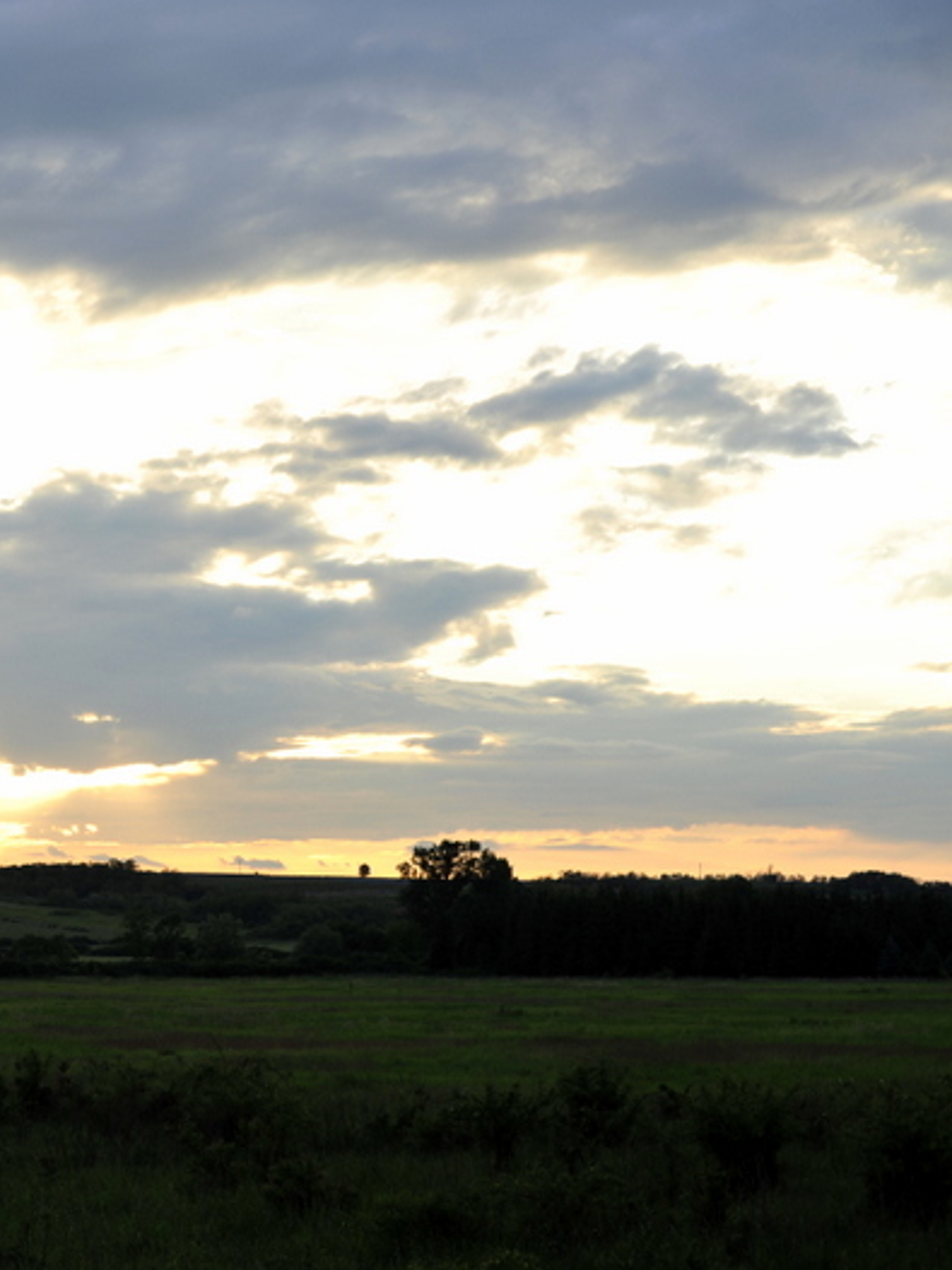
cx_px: 29
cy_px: 633
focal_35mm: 73
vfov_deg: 26.7
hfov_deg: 19.6
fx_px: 2678
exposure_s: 1/500
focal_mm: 50
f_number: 3.5
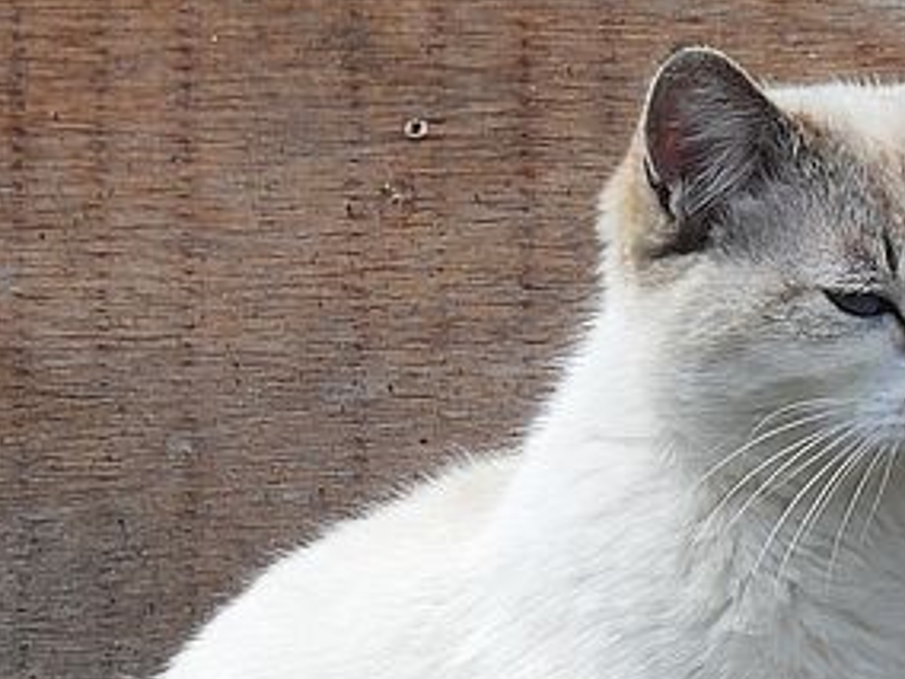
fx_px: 70014
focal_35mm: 2678
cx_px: 778
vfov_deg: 0.6
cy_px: 507
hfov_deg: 0.7
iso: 220
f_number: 5.6
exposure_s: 1/1000
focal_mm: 170
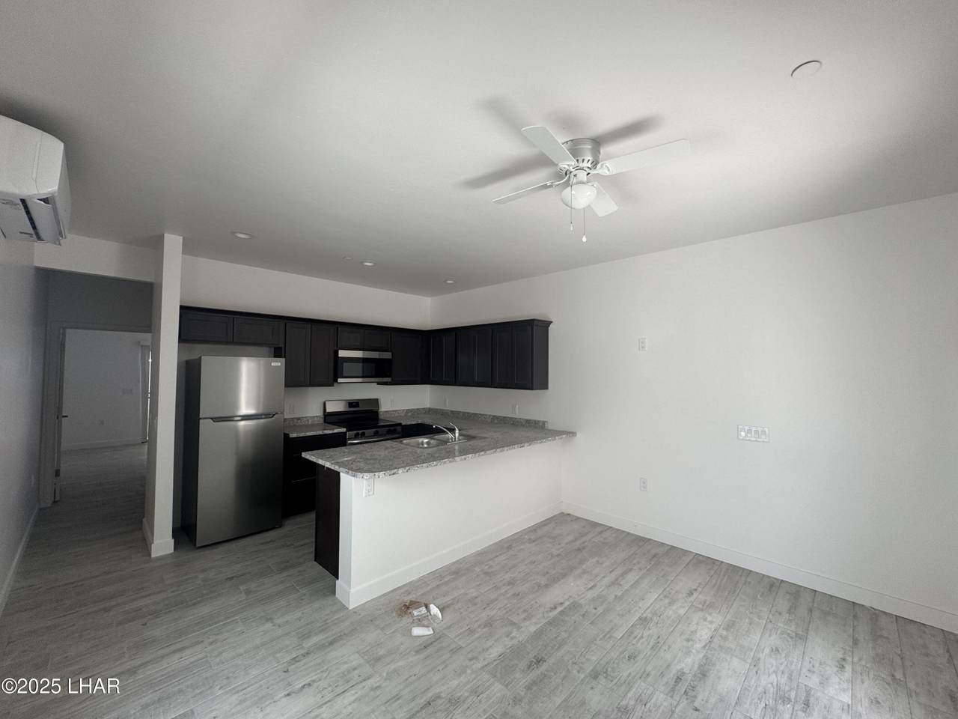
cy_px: 360
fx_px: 387
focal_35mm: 14
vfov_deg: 85.7
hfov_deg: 102.1
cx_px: 479
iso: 80
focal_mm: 2.22
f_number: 2.2
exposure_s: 1/99
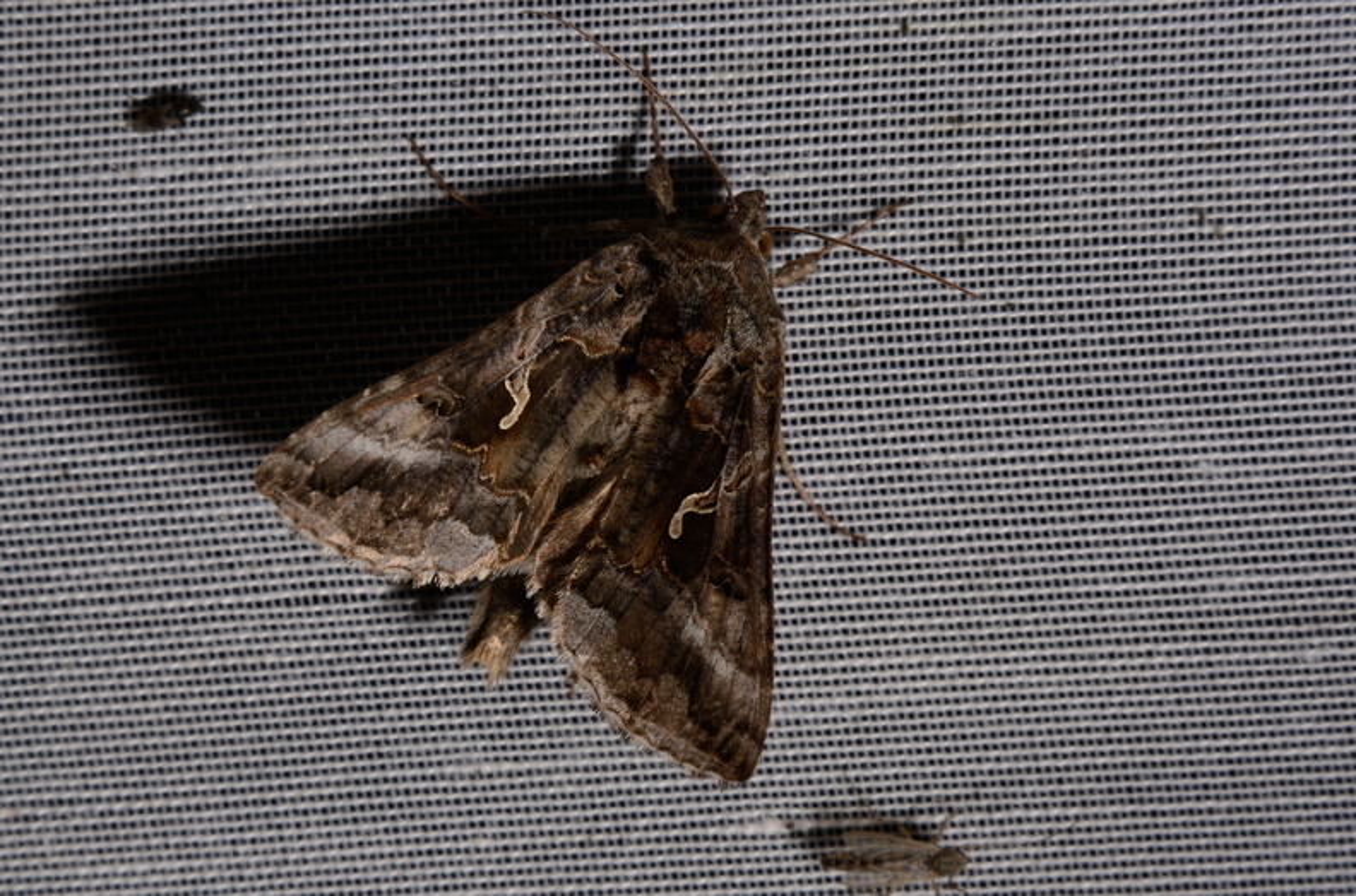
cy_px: 448
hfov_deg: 16.1
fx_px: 4791
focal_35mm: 128
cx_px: 678
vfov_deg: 10.7
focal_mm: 85
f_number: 25
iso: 100
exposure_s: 1/60
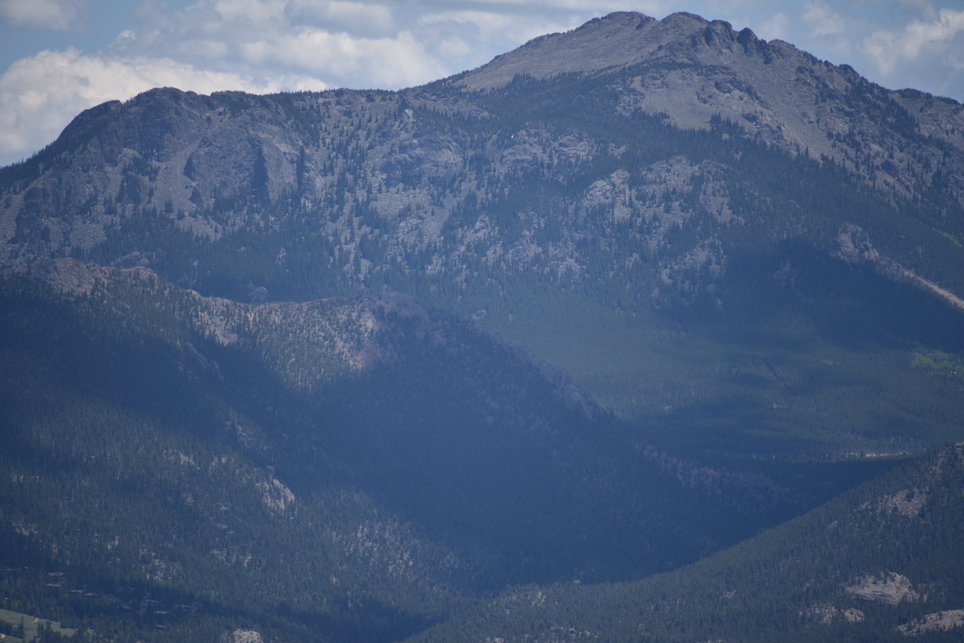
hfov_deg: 6.9
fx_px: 8035
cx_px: 482
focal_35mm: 300
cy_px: 322
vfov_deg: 4.6
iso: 100
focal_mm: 300
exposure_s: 1/640
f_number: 5.6
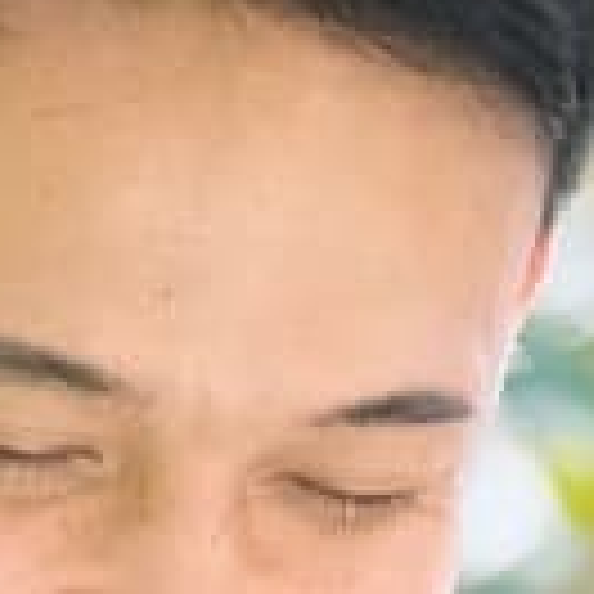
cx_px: 428
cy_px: 1436
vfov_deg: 0.9
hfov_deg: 0.9
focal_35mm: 1947
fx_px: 37799
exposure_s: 1/800
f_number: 2.8
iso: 1600
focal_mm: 140
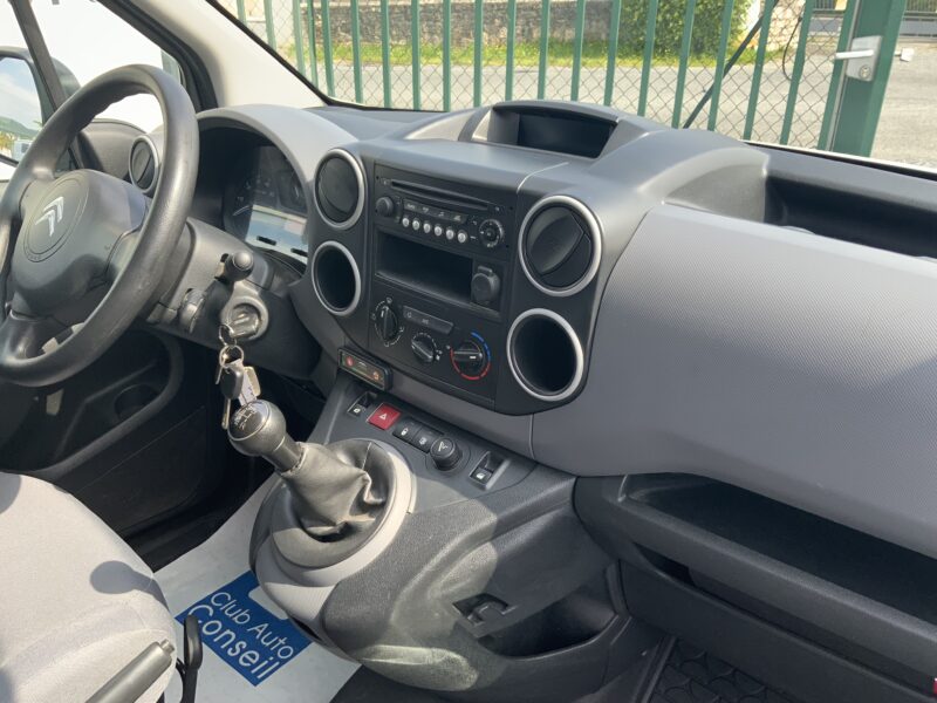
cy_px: 352
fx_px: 785
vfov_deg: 48.2
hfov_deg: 61.7
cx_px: 468
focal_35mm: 29
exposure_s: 1/169
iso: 16
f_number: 1.8
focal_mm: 3
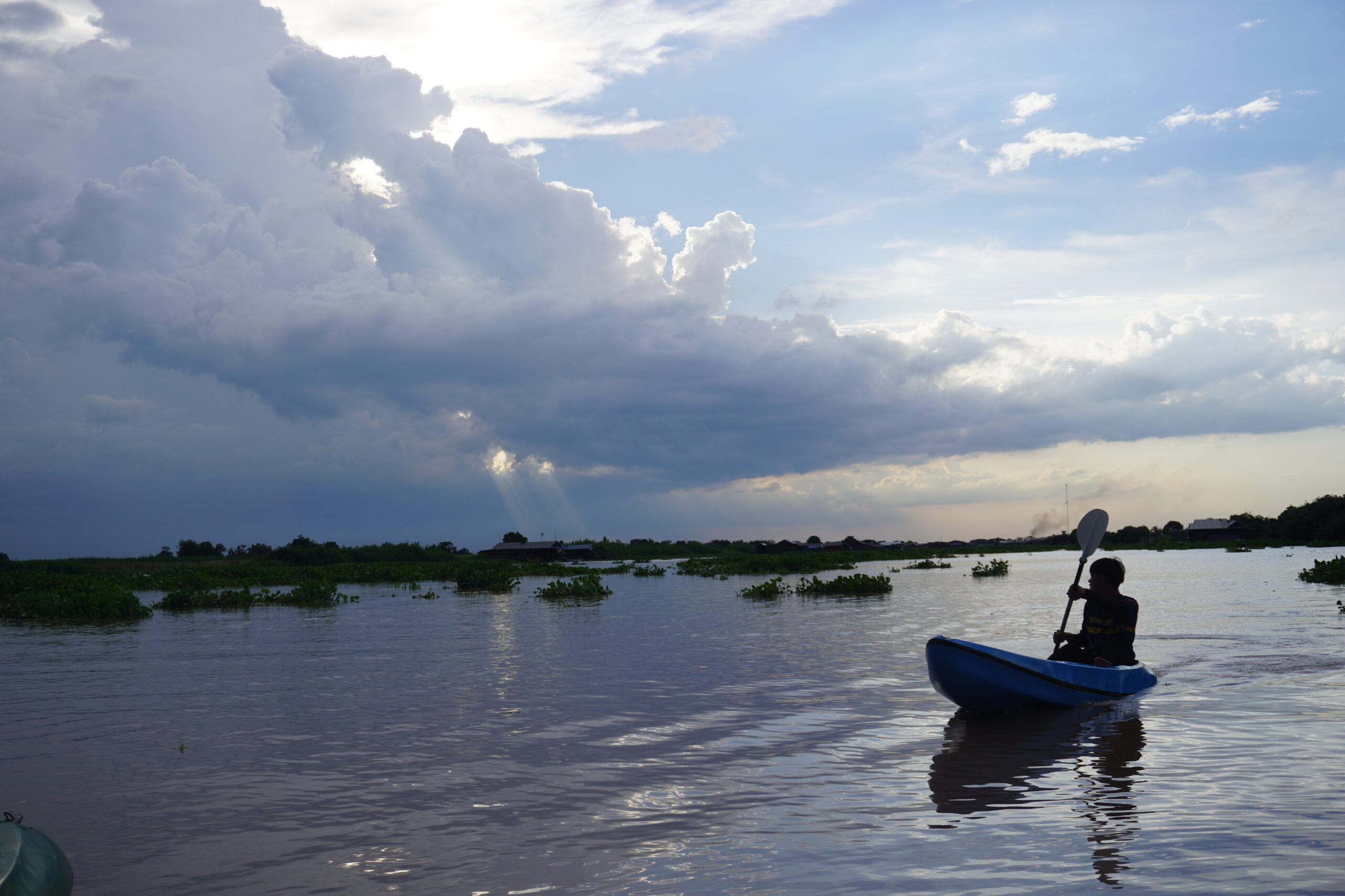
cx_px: 672
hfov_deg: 47.9
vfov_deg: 33.0
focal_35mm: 40
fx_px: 1513
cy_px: 448
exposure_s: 1/800
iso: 100
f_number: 5
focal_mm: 27
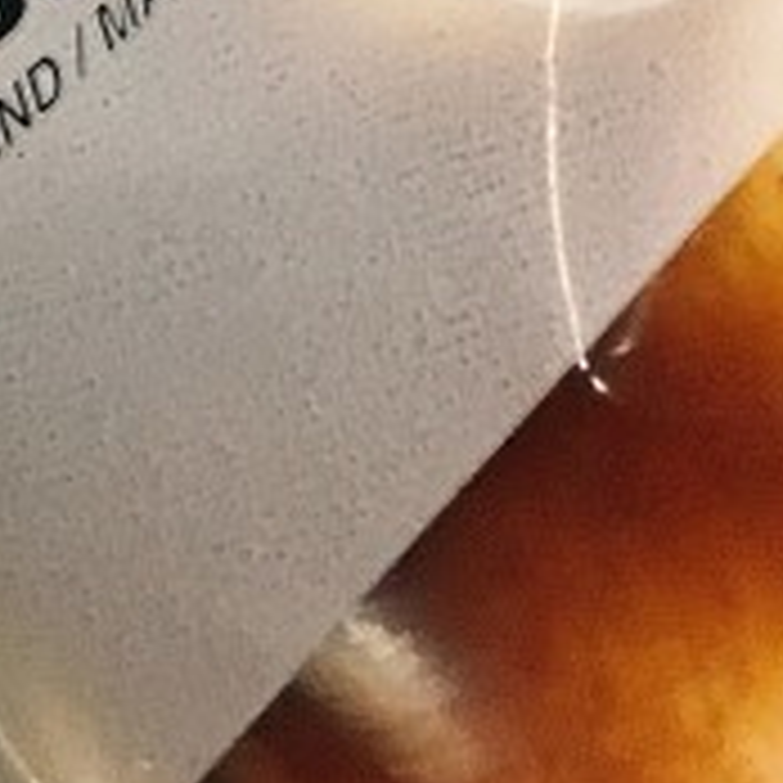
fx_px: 3864
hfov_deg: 11.2
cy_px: -274
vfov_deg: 11.2
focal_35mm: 151
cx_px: -292
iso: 200
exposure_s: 1/30
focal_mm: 4.15
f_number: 2.2
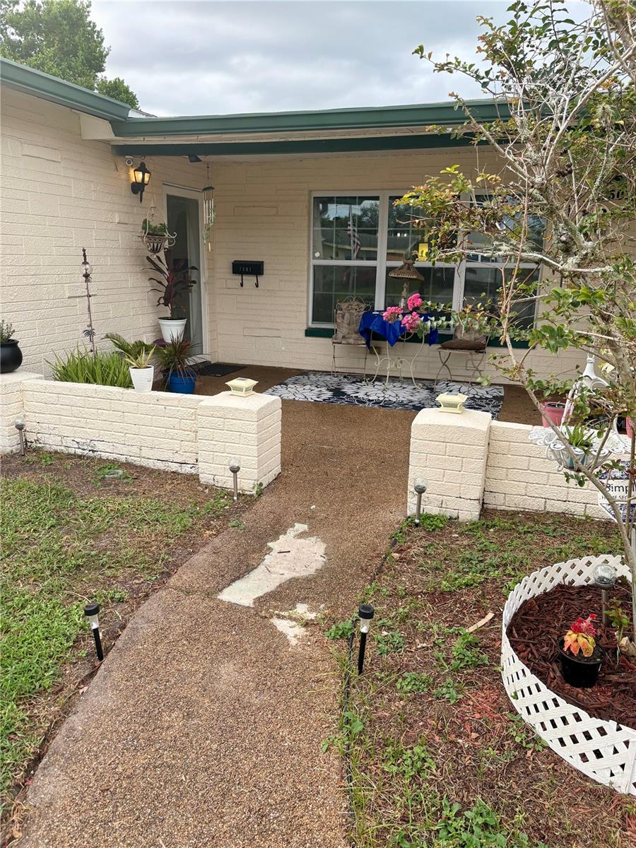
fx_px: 637
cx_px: 318
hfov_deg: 53.1
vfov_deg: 67.3
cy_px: 424
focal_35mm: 26
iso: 40
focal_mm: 5.96
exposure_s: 1/133
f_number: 1.6
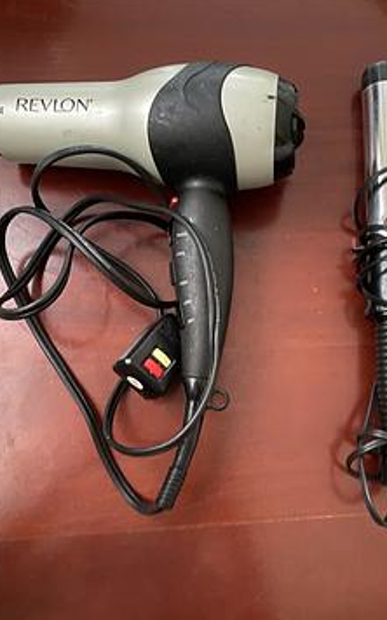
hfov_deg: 40.3
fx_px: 524
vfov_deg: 61.1
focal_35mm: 31
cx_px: 235
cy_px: 341
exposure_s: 1/11
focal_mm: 4.25
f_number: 1.8
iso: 500
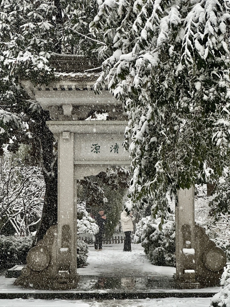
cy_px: 154
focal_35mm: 77
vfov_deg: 25.3
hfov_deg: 19.1
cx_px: 115
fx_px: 682
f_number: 2.8
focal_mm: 9
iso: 32
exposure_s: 1/99
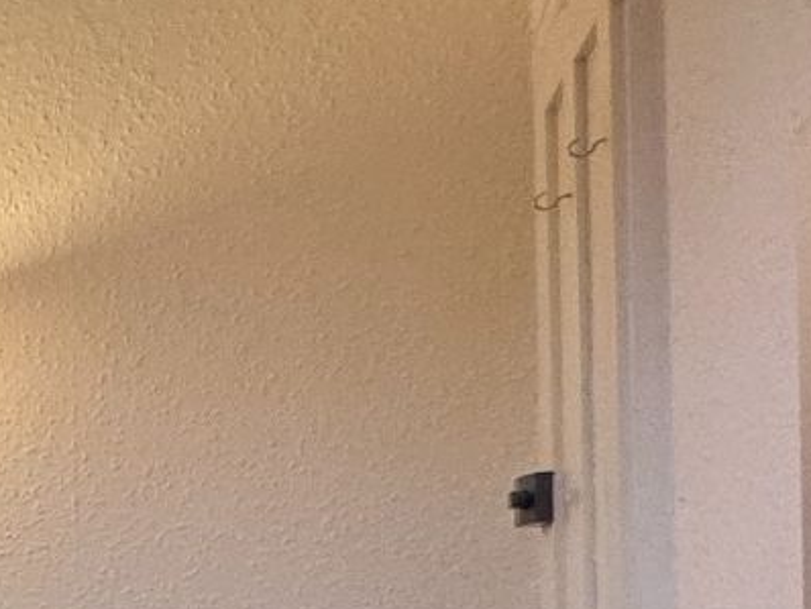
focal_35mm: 72
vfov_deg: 19.4
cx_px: -1151
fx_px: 1688
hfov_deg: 15.0
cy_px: 703
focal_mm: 2.22
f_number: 2.2
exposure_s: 1/50
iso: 200
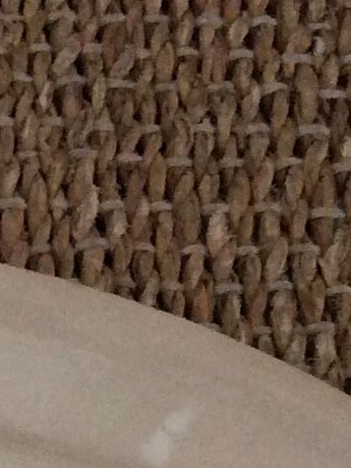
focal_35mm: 174
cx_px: -446
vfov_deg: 10.4
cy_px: 950
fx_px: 2352
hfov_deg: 8.0
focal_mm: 3.3
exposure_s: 1/25
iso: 125
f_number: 2.4
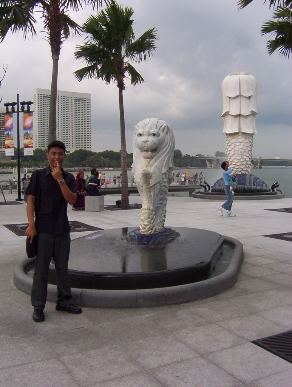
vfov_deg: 51.2
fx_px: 403
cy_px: 194
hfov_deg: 39.8
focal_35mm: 36
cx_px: 146
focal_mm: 5.54
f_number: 5.24
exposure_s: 1/555
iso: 100
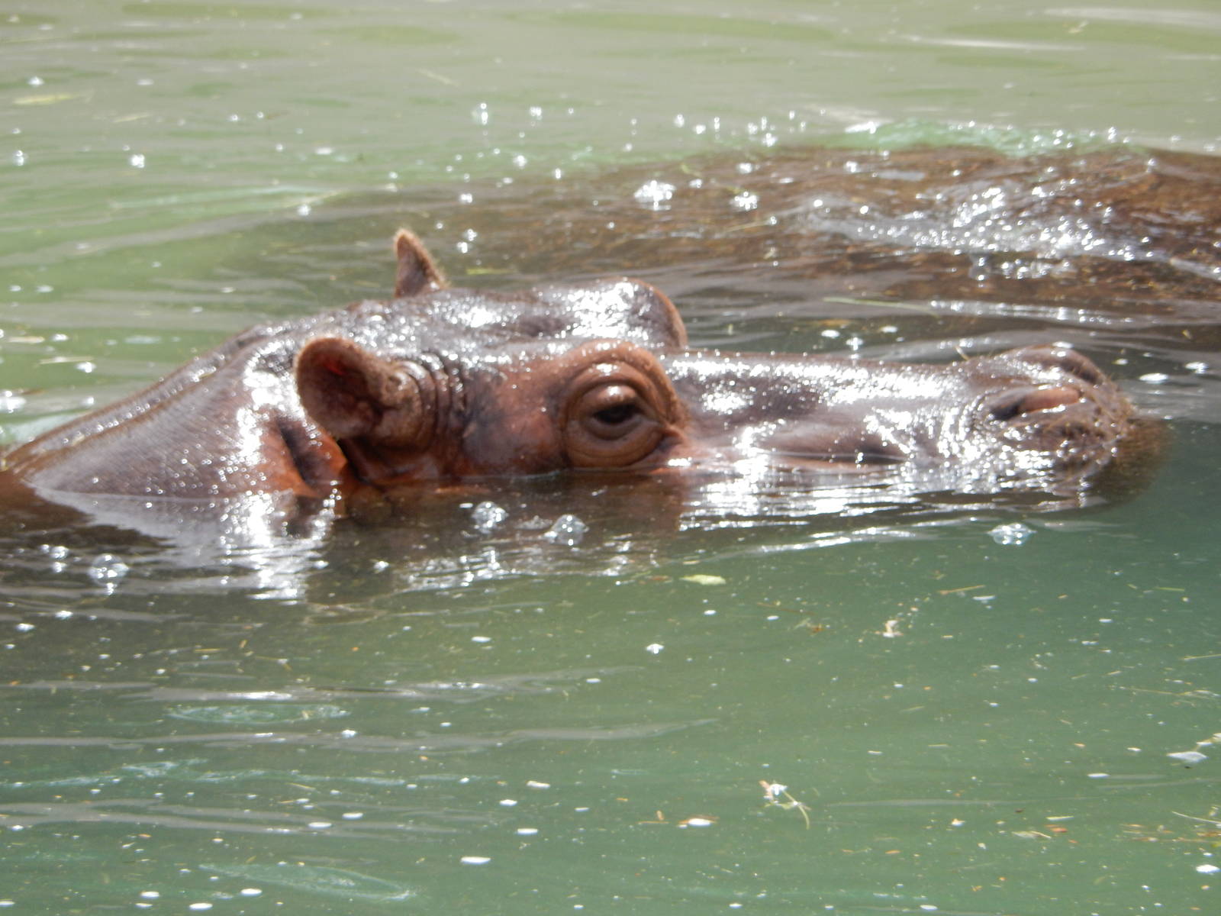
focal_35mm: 450
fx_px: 15873
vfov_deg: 3.3
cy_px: 458
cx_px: 610
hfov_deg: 4.4
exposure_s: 1/250
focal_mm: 81
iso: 180
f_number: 6.3
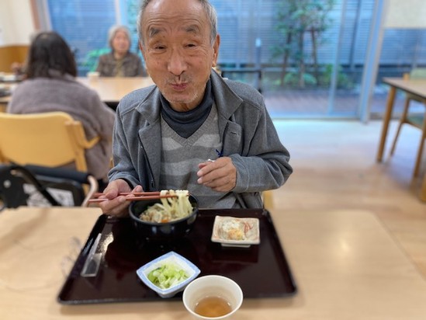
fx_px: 345
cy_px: 160
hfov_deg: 63.4
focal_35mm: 28
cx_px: 213
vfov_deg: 49.8
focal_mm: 3.99
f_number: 1.8
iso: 100
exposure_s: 1/60
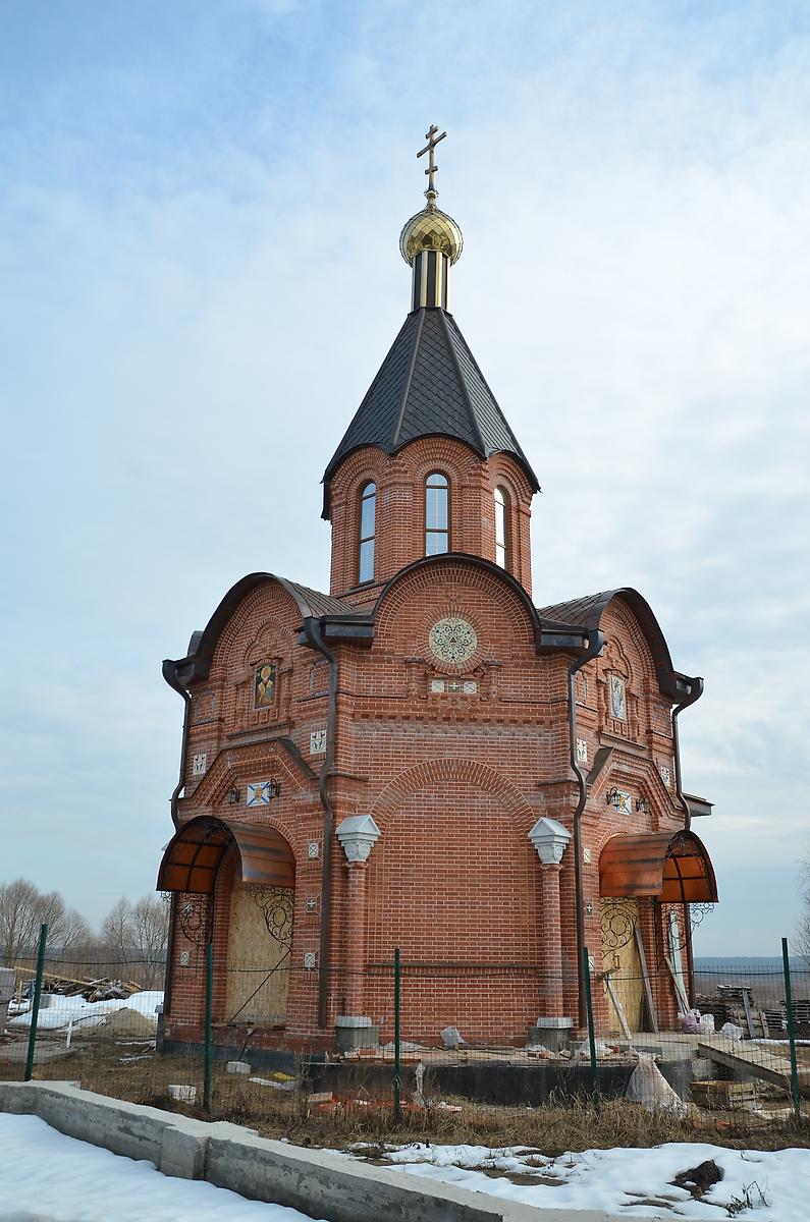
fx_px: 915
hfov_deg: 47.7
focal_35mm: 27
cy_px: 611
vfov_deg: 67.5
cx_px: 405
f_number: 8
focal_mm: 18
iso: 110
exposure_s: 1/250
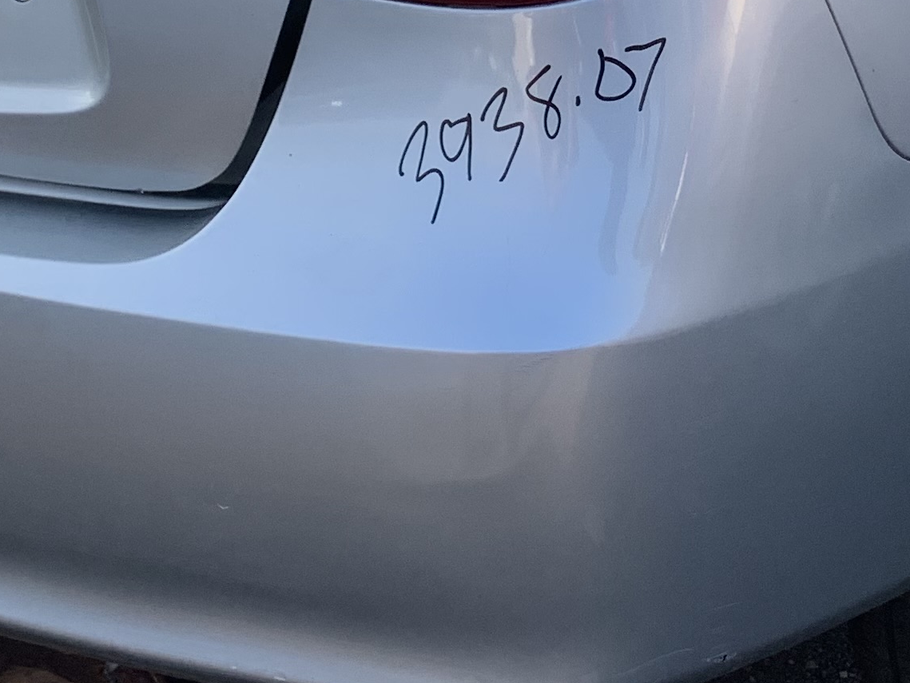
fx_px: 2419
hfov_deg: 21.3
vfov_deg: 15.5
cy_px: -133
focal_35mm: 92
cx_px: 554
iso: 25
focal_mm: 4.25
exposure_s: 1/783
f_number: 1.8
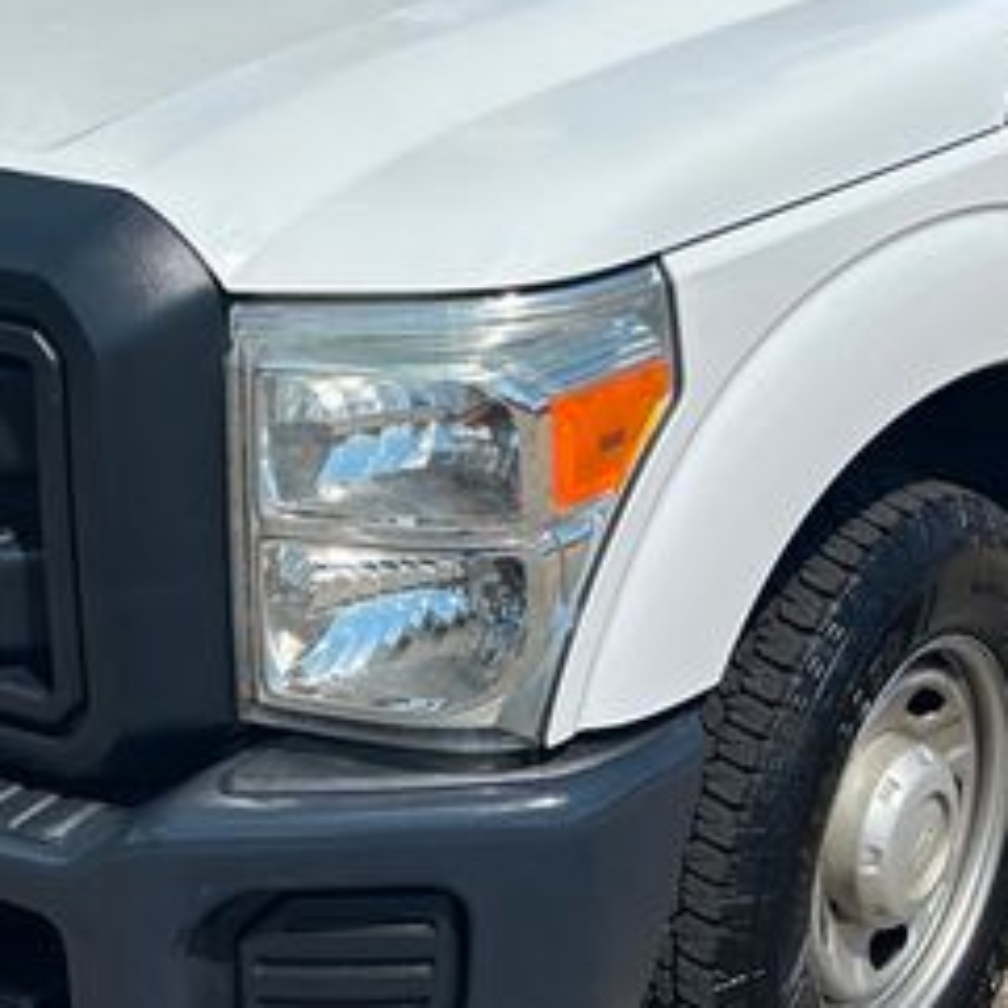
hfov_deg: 28.0
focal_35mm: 61
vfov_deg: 27.7
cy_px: 226
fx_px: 2010
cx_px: 368
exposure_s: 1/7463
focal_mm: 5.7
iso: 50
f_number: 1.5
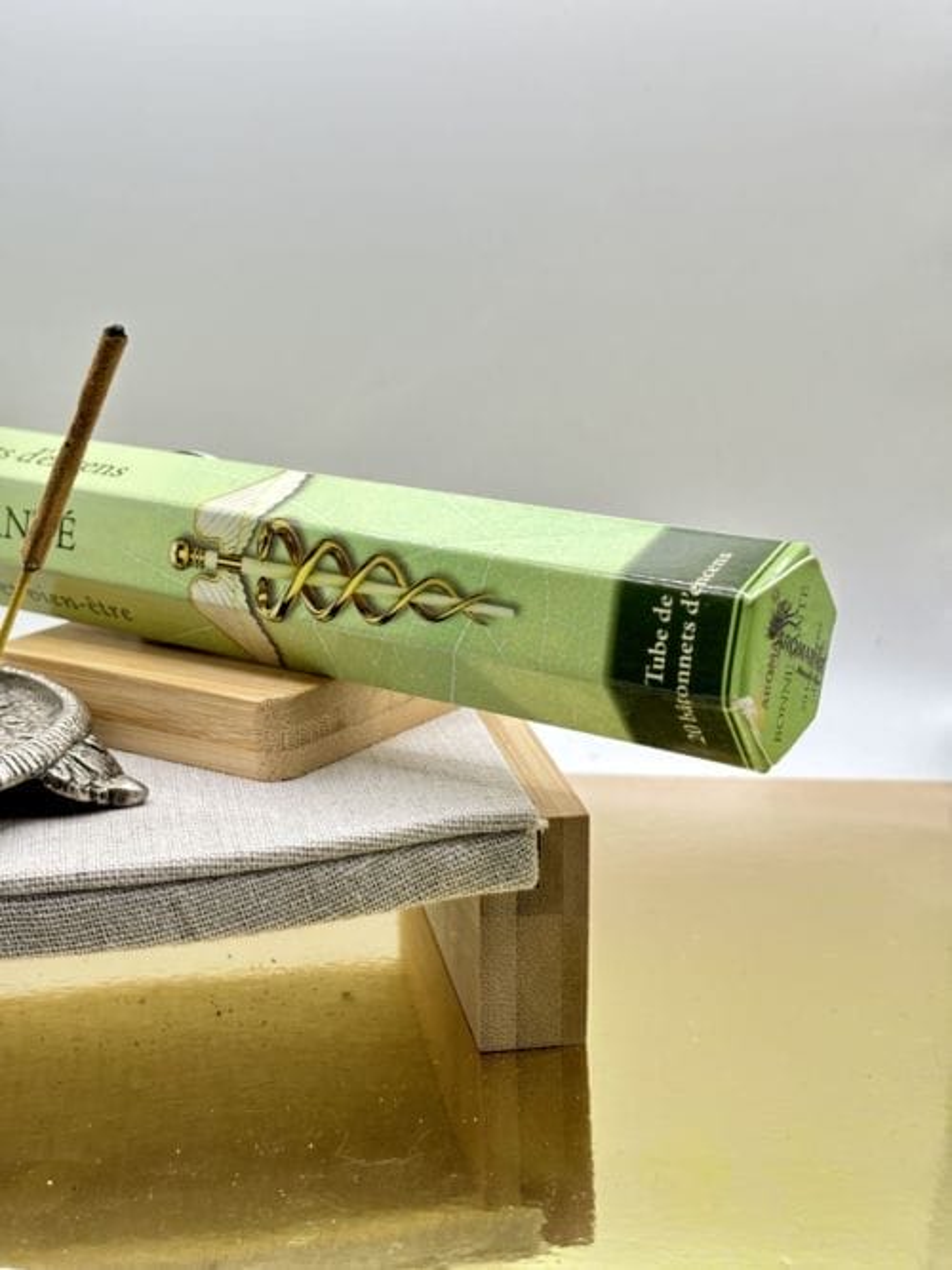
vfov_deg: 36.8
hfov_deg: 28.0
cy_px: 635
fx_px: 1907
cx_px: 476
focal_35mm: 52
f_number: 1.6
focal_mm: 5.96
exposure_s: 1/100
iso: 50
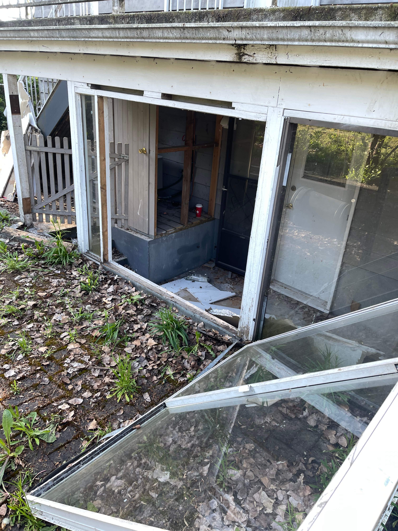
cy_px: 266
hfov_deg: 53.1
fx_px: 399
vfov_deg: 67.3
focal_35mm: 26
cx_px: 199
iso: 32
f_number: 1.6
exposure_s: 1/121
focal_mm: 5.1
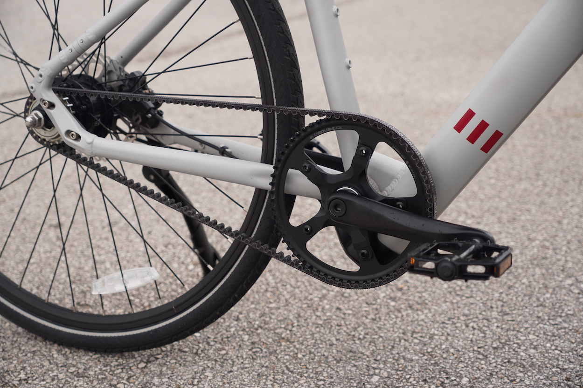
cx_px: 292
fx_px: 947
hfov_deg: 34.2
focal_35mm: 58
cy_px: 194
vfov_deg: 23.2
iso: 100
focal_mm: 39
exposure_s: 1/100
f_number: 3.2
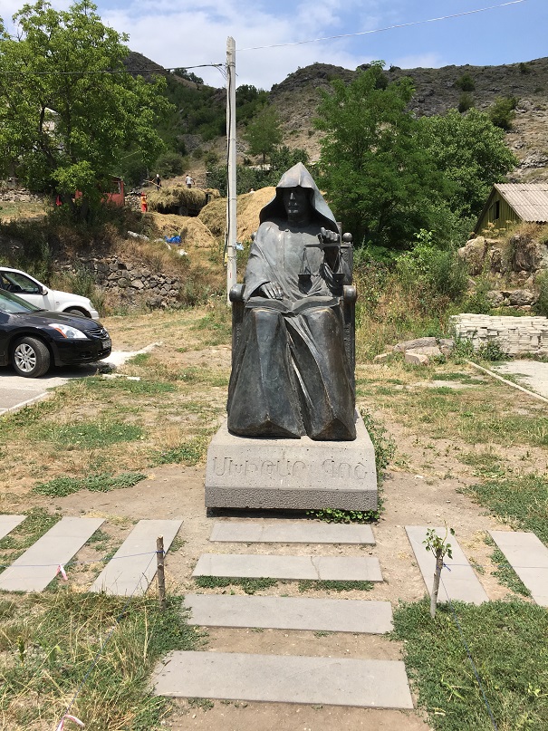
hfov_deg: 48.2
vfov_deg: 61.7
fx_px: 612
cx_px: 274
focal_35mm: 29
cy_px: 366
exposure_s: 1/1304
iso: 25
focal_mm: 4.15
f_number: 2.2
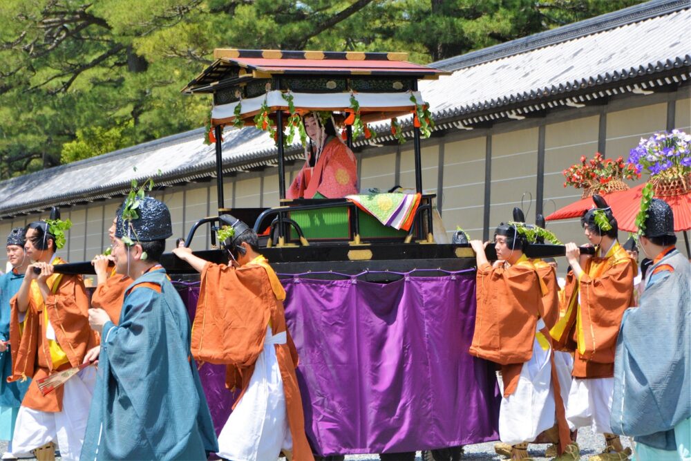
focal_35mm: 105
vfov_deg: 13.0
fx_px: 2016
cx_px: 346
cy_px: 230
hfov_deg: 19.5
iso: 400
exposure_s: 1/1600
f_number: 5.6
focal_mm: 70
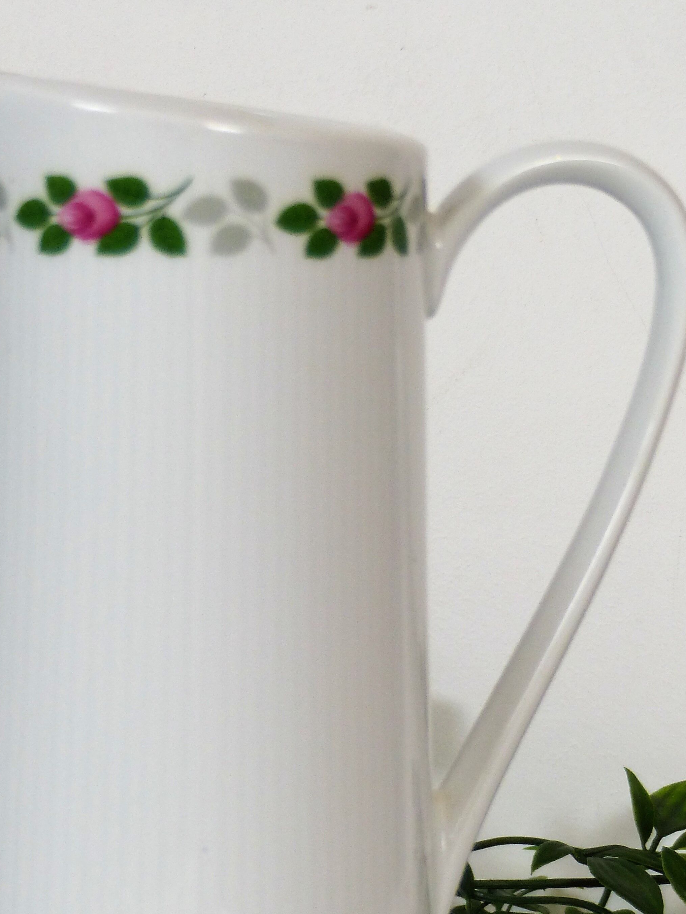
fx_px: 6499
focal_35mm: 246
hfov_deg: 6.0
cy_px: 603
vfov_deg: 8.0
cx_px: 253
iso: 160
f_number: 2.8
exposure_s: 1/80
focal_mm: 27.4
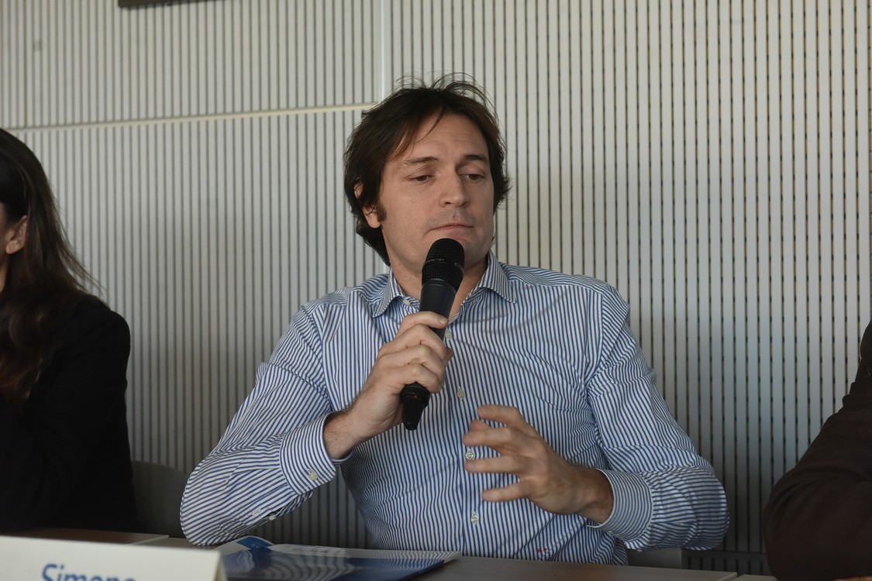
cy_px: 290
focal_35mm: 70
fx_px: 1695
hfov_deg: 28.8
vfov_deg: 19.5
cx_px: 436
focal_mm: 70
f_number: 5
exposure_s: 1/250
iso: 3200
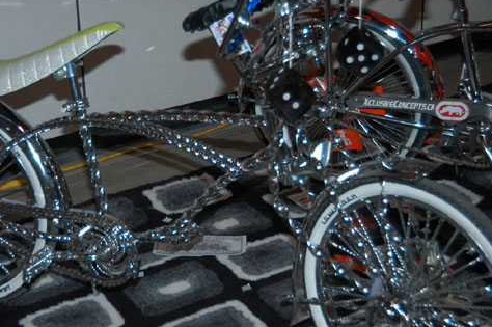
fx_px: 1229
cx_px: 185
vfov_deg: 15.2
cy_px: 171
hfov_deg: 22.6
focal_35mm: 90
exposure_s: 1/60
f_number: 5
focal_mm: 42
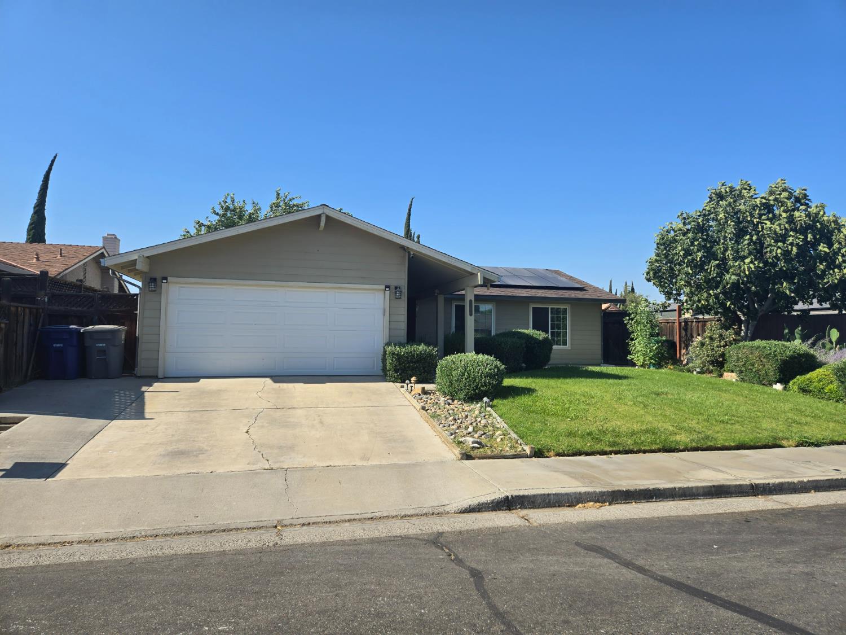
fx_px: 562
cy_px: 318
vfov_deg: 58.9
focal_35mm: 23
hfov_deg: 73.9
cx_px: 423
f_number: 1.8
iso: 25
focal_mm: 5.4
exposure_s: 1/1690
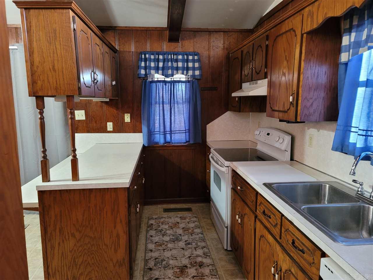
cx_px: 186
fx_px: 269
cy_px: 140
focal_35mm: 25
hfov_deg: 69.4
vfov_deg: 54.9
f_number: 1.8
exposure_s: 1/39
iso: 640
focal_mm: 7
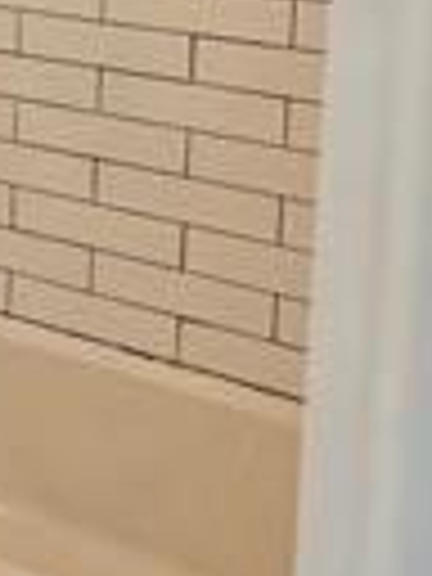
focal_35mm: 86
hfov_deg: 15.9
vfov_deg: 21.8
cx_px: -189
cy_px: -22
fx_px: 1431
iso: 400
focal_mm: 5.4
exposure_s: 1/120
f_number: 1.8
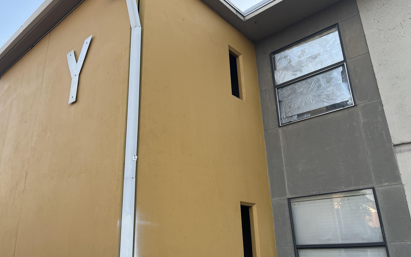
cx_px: 205
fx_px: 314
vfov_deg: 44.5
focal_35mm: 28
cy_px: 126
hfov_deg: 66.5
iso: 50
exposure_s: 1/312
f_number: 1.6
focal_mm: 5.1
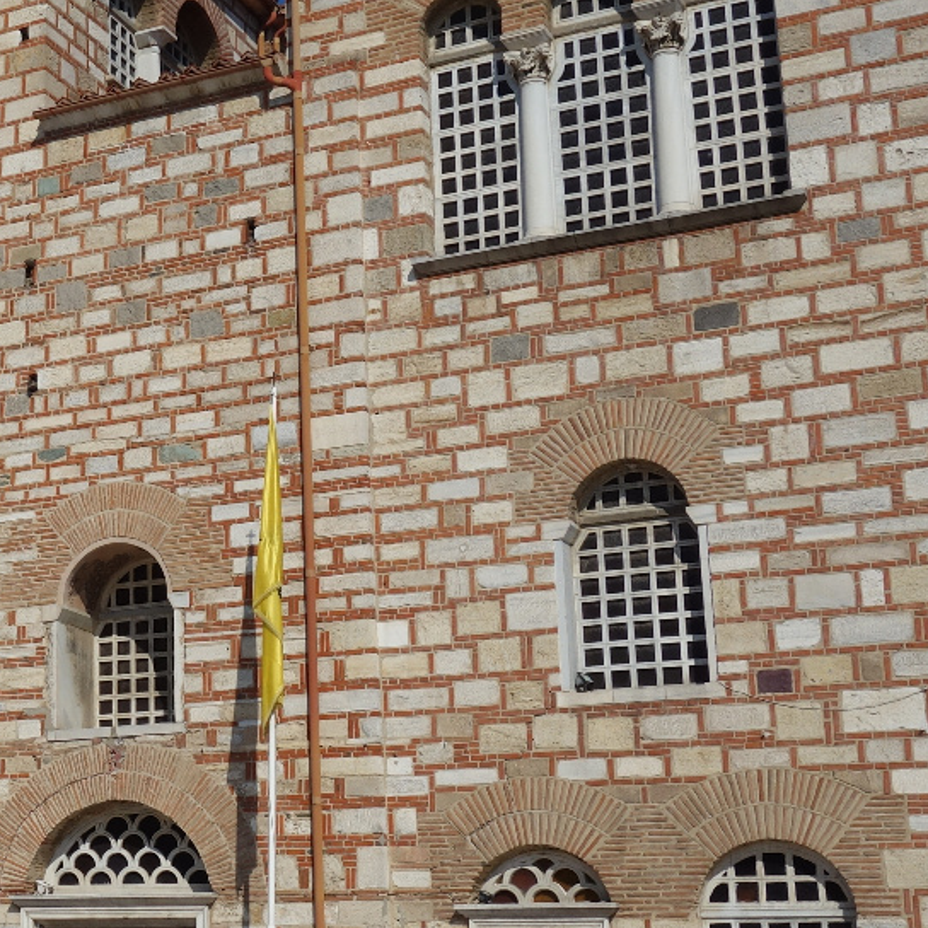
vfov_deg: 24.7
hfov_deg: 23.0
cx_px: -135
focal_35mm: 70
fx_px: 2123
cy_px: 471
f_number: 7.1
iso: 125
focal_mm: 10.4
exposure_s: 1/800
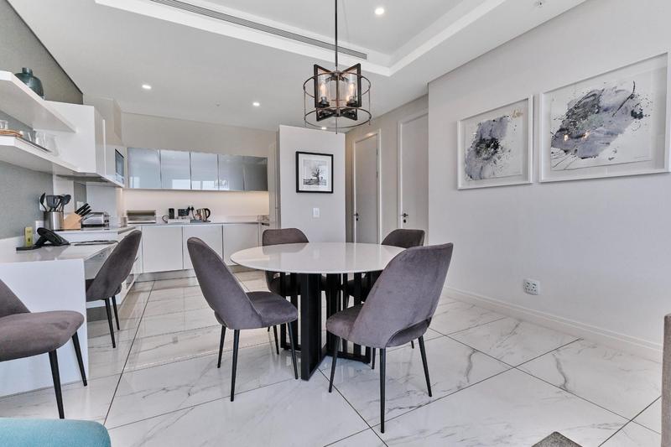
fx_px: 280
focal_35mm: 15
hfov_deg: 100.4
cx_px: 336
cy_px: 224
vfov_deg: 77.3
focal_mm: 10
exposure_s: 1/100
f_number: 8
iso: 800
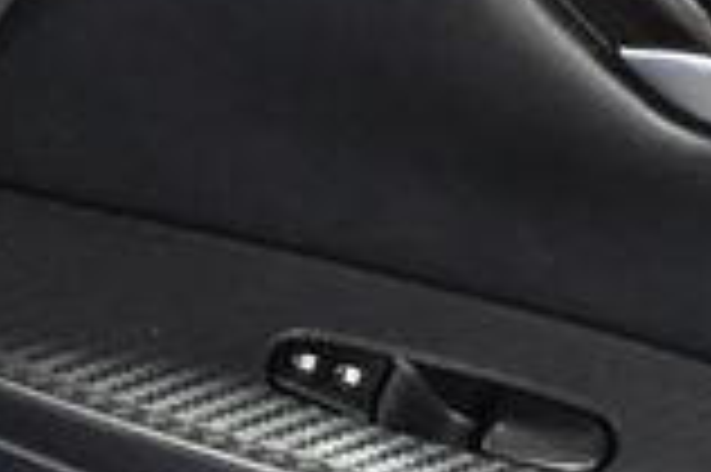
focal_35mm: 304
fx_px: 5998
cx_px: 950
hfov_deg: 6.7
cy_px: 387
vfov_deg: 4.5
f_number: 5.6
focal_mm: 50
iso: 2500
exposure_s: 1/125
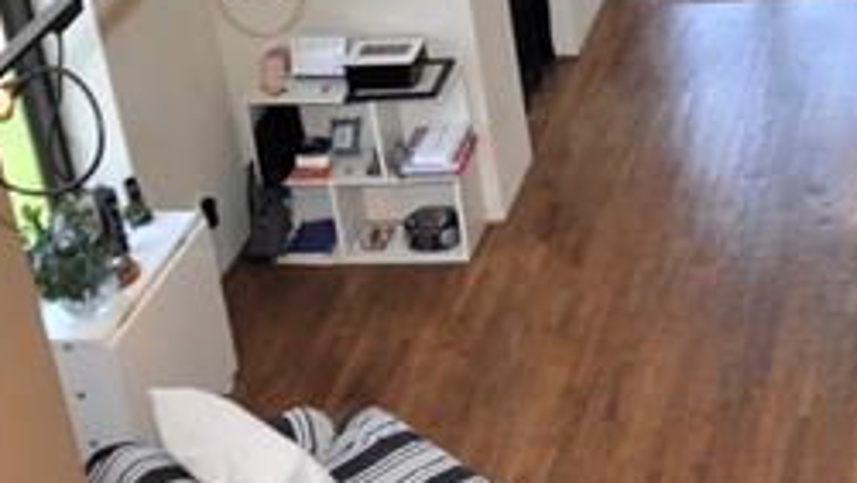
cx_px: 936
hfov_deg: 22.4
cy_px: 24
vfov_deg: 13.3
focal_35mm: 90
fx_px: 2046
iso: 200
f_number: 4.8
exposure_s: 1/60
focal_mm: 14
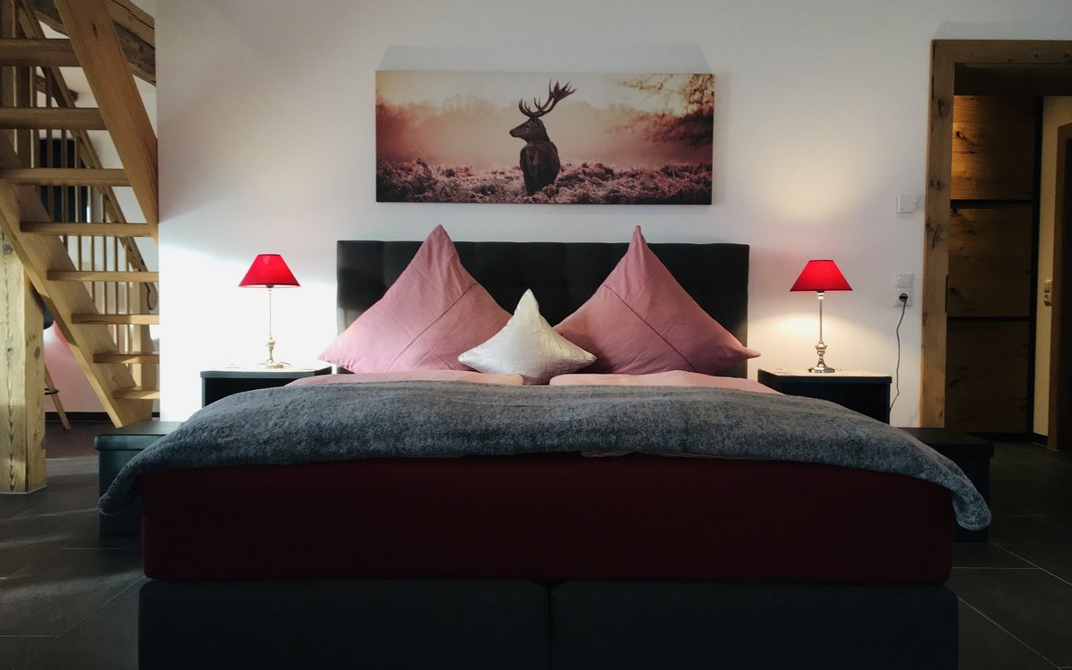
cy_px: 339
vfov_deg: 40.6
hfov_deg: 61.2
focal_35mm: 31
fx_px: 906
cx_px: 539
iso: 64
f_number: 2.2
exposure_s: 1/33
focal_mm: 4.15
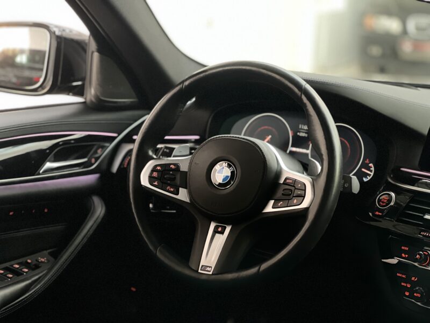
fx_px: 956
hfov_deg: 25.3
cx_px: 215
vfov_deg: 19.1
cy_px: 162
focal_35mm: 77
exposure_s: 1/15
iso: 1000
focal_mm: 9
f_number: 2.8
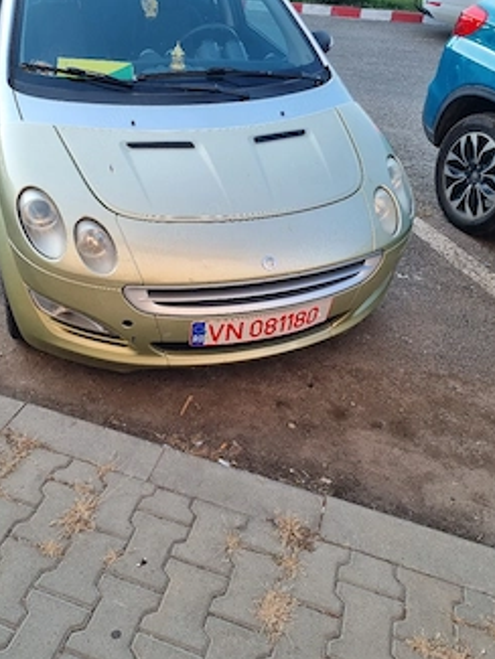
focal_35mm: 32
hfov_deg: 44.0
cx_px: 197
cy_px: 274
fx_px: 610
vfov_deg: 56.5
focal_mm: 5.4
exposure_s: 1/500
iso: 50
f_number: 1.8
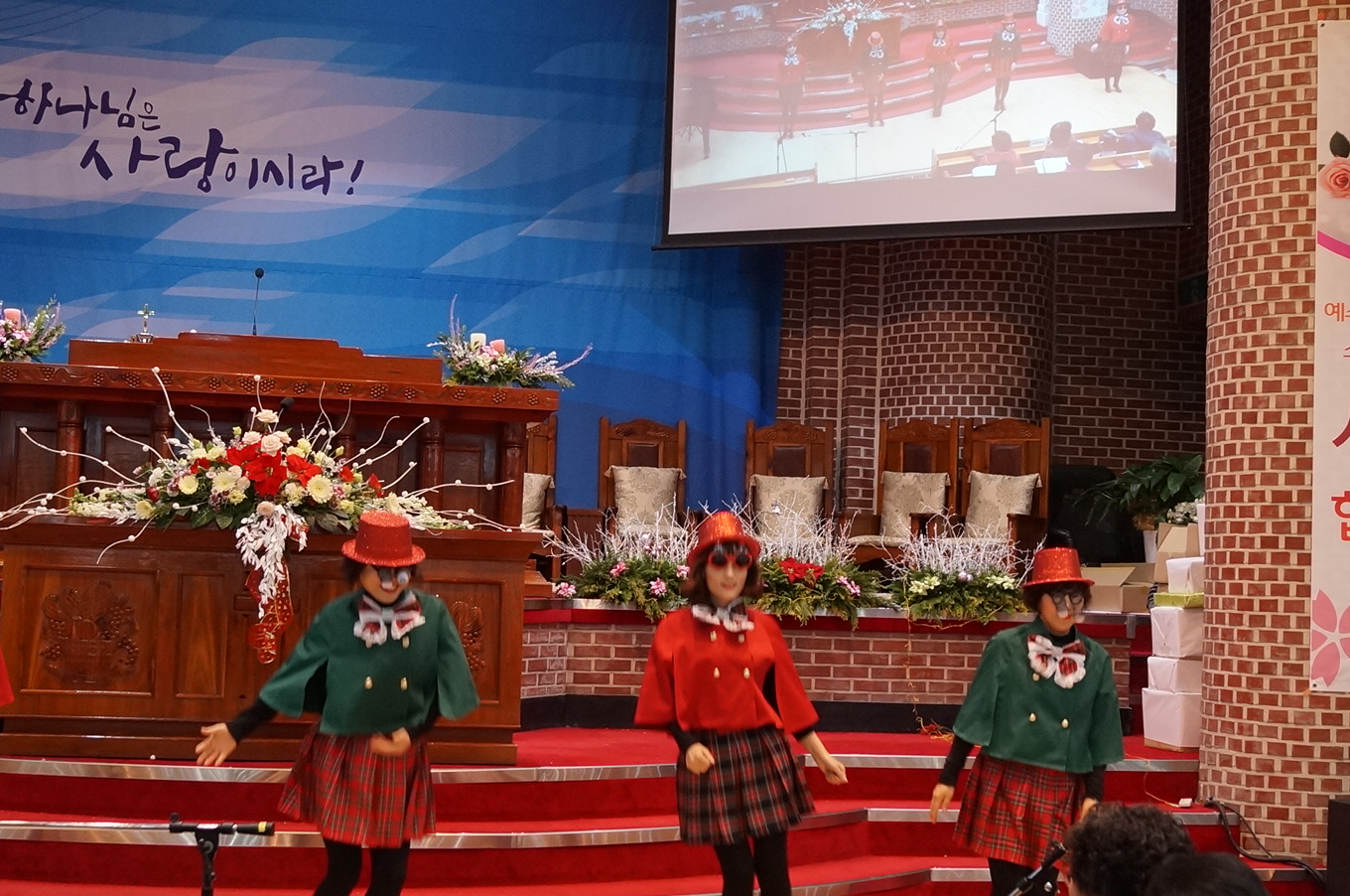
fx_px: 2022
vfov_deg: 25.0
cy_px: 442
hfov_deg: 36.9
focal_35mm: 54
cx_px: 651
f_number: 4
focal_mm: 20
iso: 640
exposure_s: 1/60
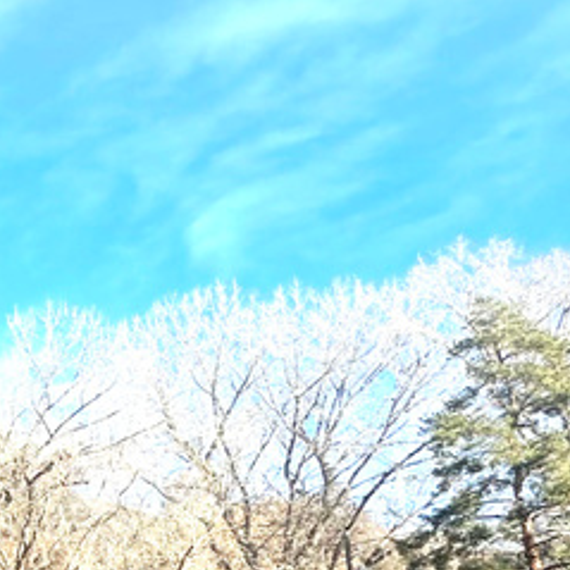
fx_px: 987
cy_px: 589
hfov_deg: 21.6
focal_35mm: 53
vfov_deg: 29.7
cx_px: -441
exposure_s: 1/1304
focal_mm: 2.22
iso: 50
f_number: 2.2
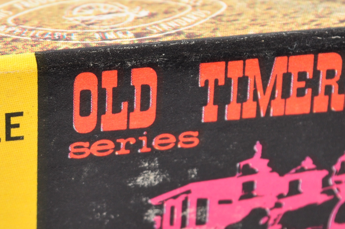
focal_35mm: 197
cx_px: -36
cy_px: 179
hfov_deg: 10.3
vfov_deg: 6.9
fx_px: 1888
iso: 160
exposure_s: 1/100
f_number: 10
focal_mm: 55
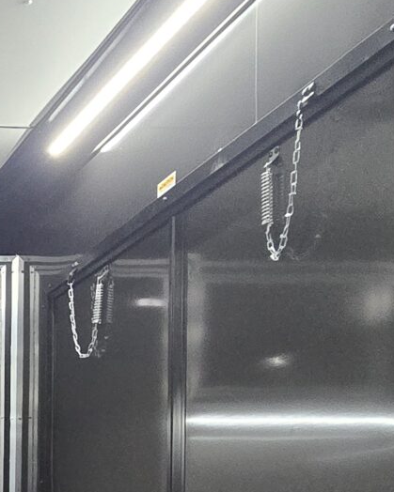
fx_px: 904
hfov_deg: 18.7
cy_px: 559
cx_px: -323
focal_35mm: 62
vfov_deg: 27.5
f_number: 2.2
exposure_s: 1/60
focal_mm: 2.2
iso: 640
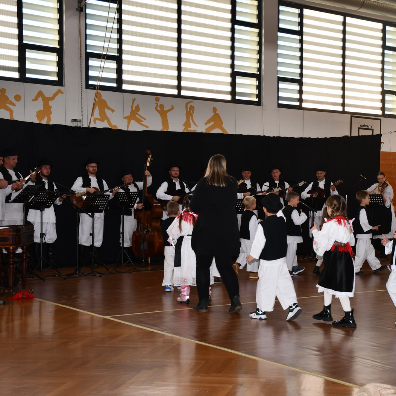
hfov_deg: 27.5
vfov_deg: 27.7
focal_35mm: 62
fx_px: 802
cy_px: 197
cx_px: 273
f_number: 4
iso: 360
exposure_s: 1/125
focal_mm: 32
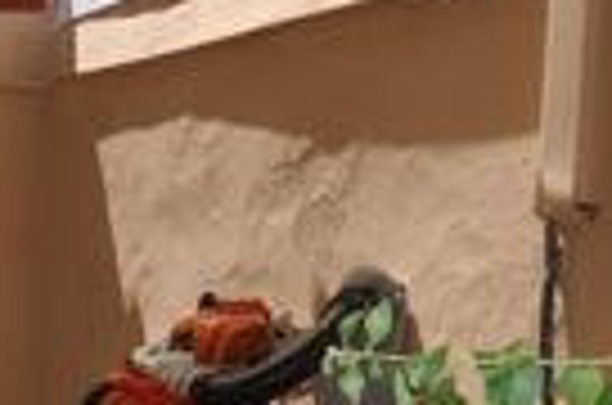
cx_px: -628
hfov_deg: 15.5
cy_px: 659
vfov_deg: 12.3
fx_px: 1764
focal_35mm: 104
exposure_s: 1/200
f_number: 9
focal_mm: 10
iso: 200
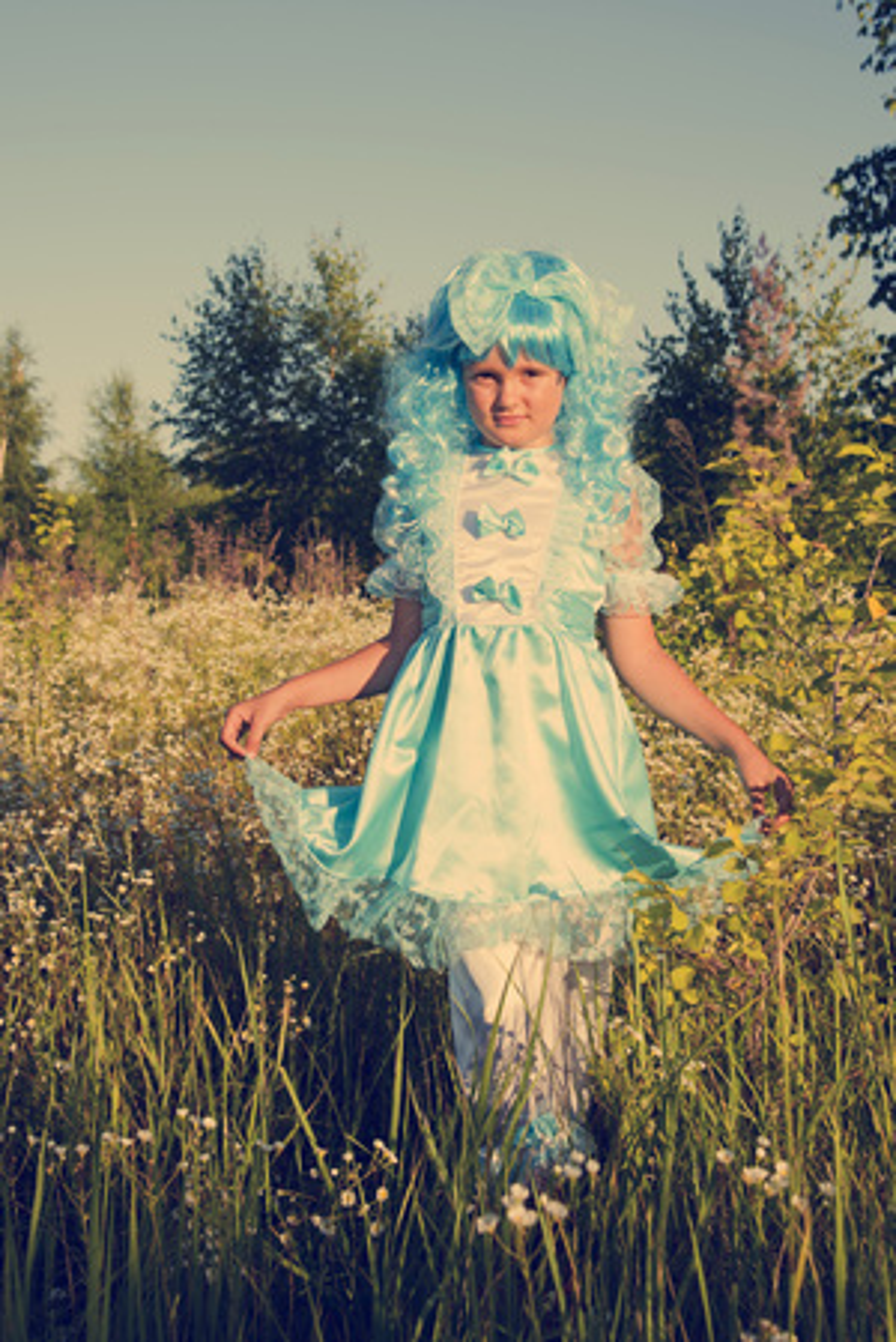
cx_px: 448
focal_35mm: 44
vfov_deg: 44.5
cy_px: 671
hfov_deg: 30.6
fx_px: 1640
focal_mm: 44
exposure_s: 1/160
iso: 100
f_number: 6.3
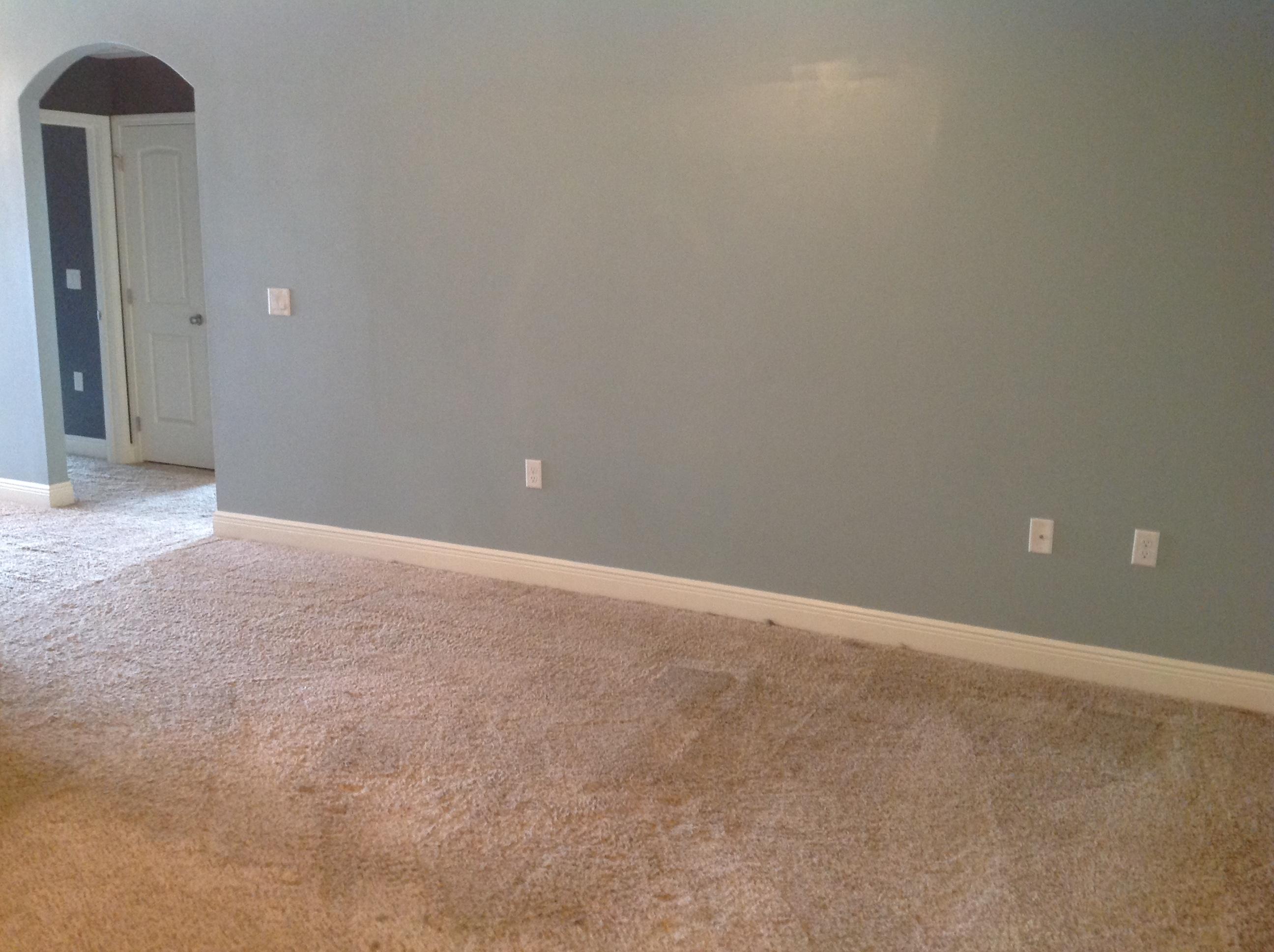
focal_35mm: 35
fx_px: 1286
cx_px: 637
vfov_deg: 40.6
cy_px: 476
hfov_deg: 52.7
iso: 200
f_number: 2.4
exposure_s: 1/15
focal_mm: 4.28
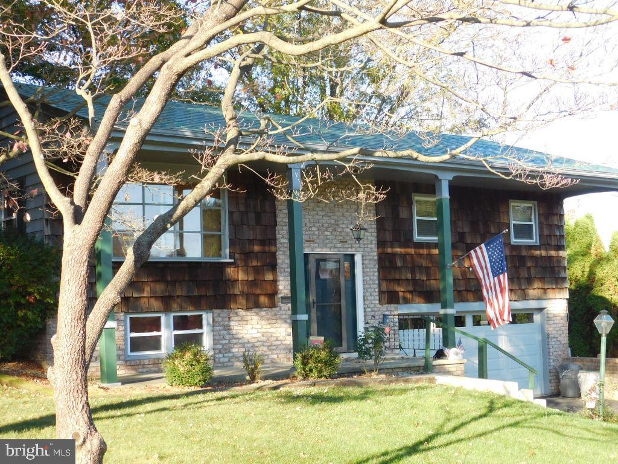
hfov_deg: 37.5
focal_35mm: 51
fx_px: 911
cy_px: 232
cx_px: 309
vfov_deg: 28.6
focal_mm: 9
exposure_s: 1/200
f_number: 3.8
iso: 125
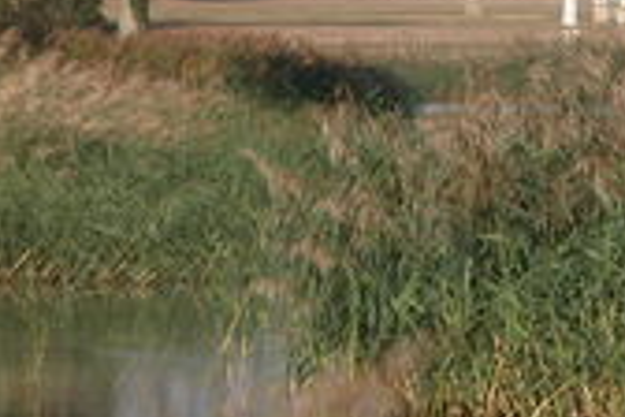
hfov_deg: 3.4
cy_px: 52
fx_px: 10433
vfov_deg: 2.3
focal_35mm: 601
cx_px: 644
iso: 100
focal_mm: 61.5
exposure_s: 1/389
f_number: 5.9
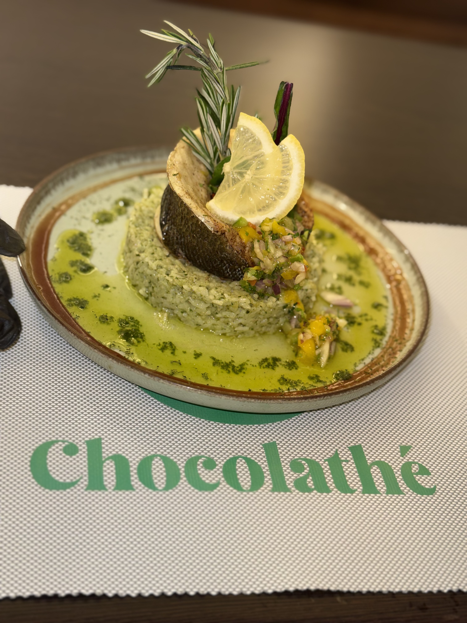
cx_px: 234
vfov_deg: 39.7
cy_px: 312
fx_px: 863
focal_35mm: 48
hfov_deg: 30.3
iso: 50
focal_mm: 6.76
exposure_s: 1/44
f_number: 1.78
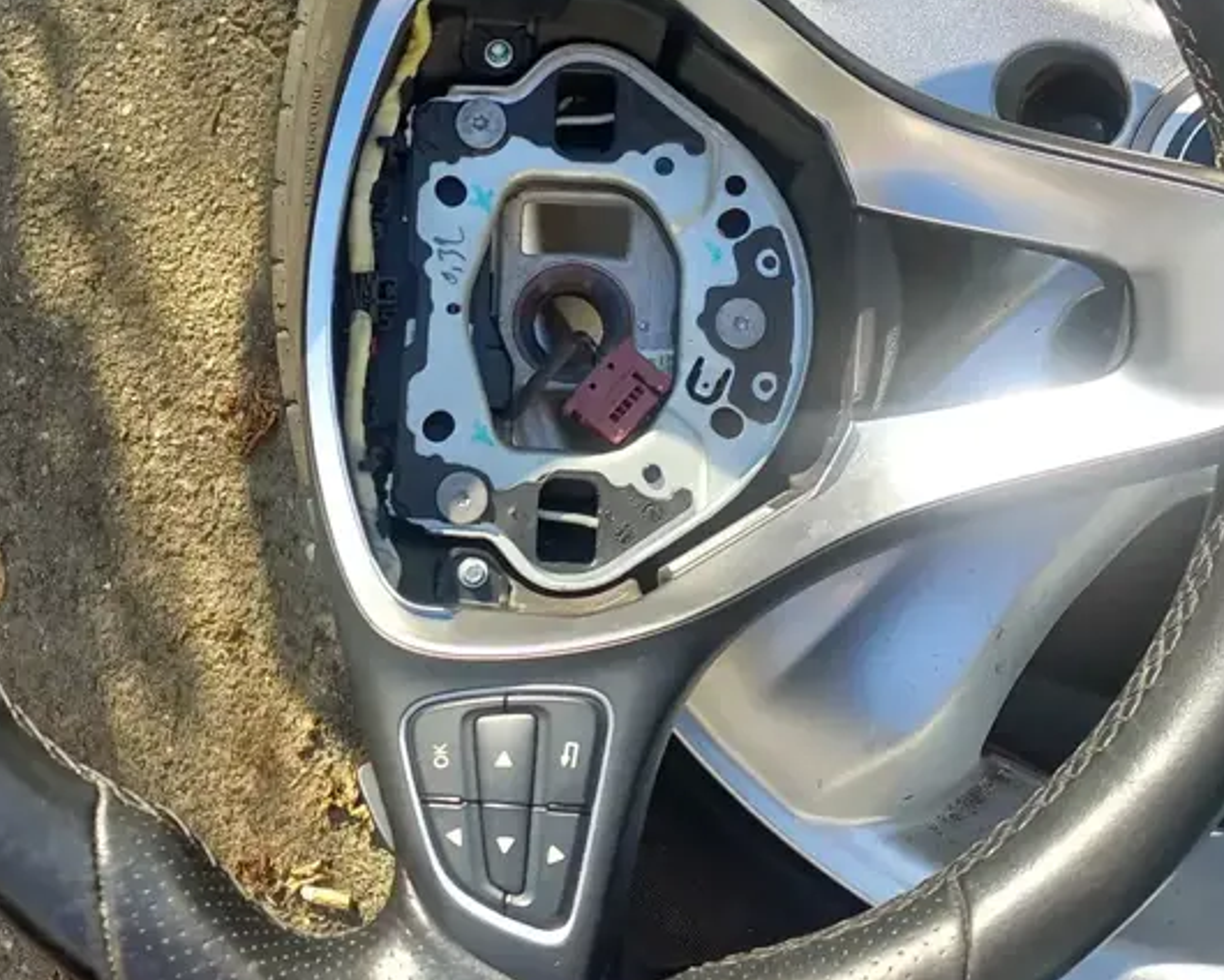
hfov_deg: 40.1
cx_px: 480
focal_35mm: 46
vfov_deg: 32.4
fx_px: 1666
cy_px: 314
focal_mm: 4.65
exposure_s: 1/230
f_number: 1.8
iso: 50
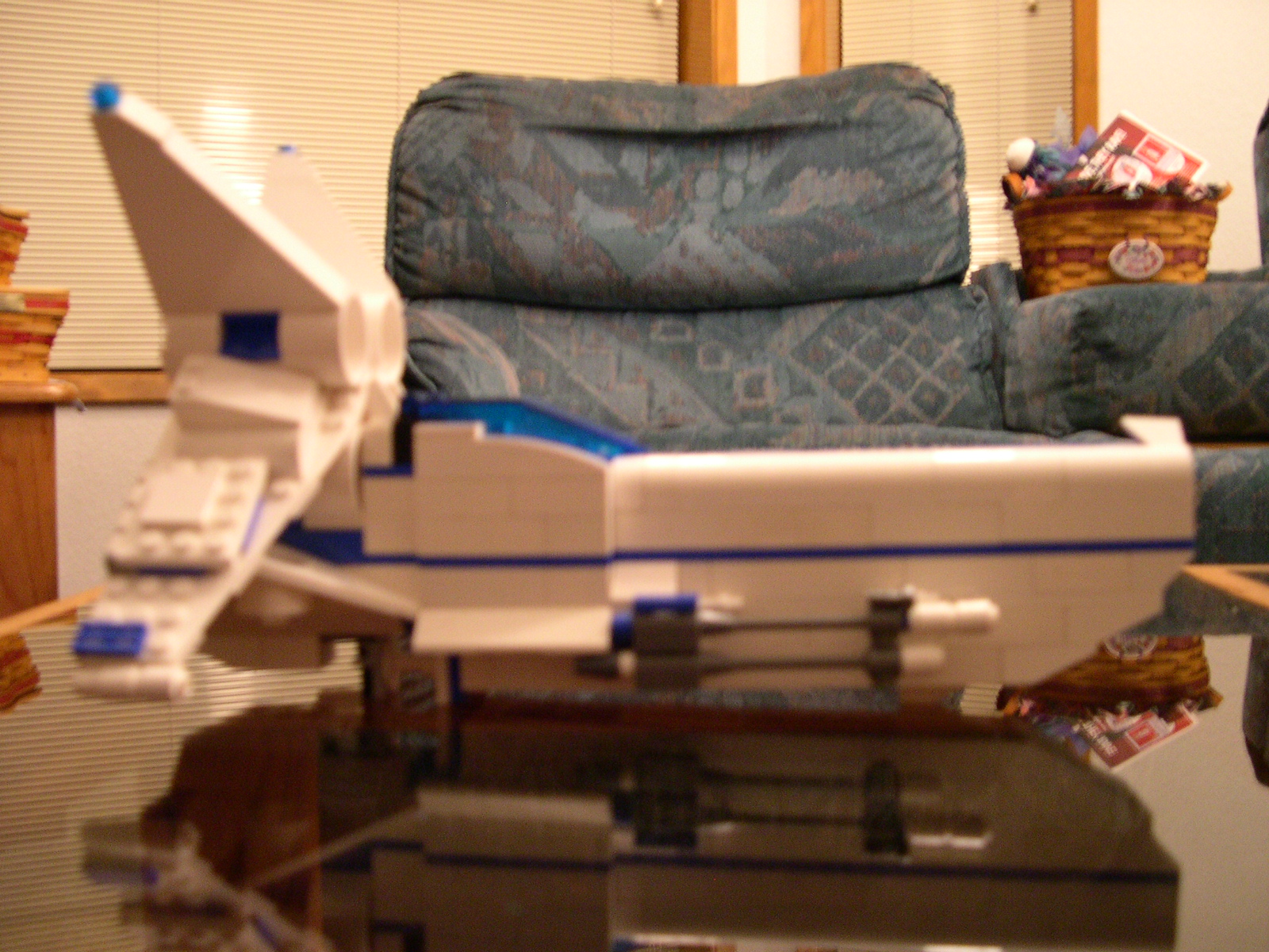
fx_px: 1393
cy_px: 476
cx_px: 634
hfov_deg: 49.0
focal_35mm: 38
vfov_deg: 37.7
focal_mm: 8
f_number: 2.8
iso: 400
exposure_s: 1/4
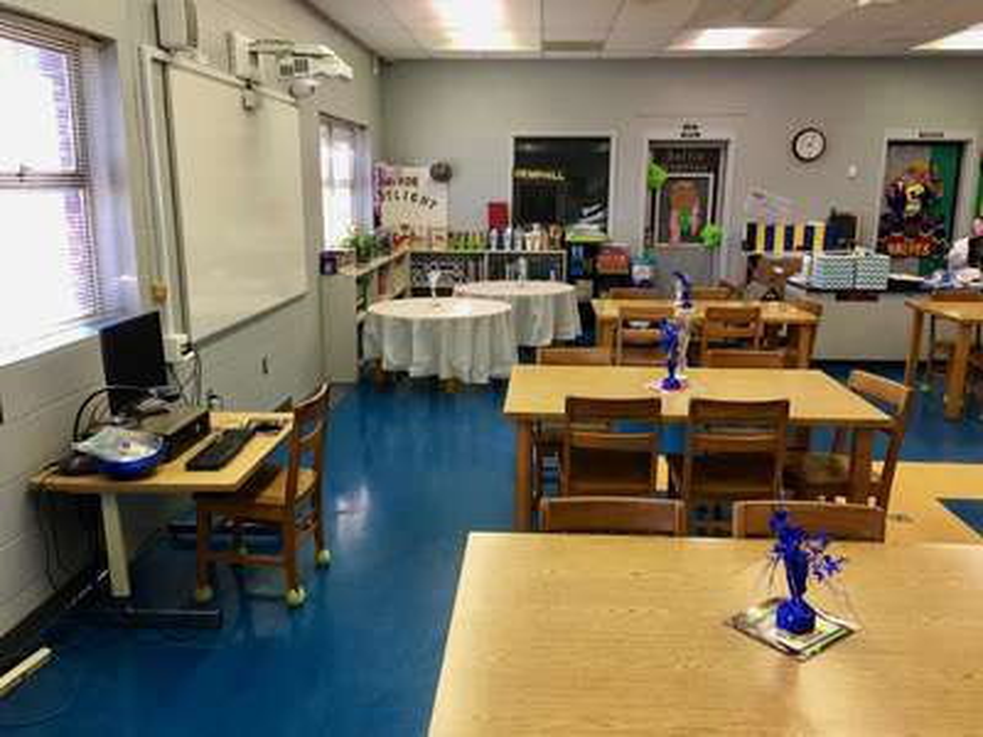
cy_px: 368
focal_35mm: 29
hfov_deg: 61.7
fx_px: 824
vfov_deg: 48.2
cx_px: 492
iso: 32
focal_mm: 4.15
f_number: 2.2
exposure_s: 1/15
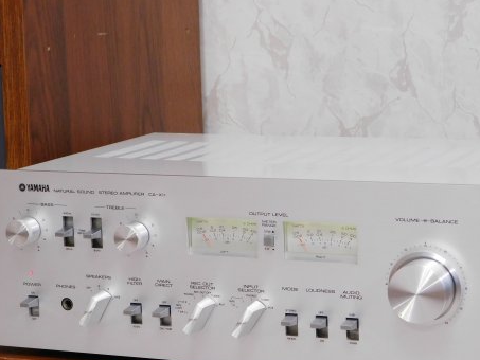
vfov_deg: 14.0
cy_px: 201
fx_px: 1470
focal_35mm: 106
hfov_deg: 18.5
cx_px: 283
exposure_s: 1/20
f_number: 4.4
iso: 400
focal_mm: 14.2
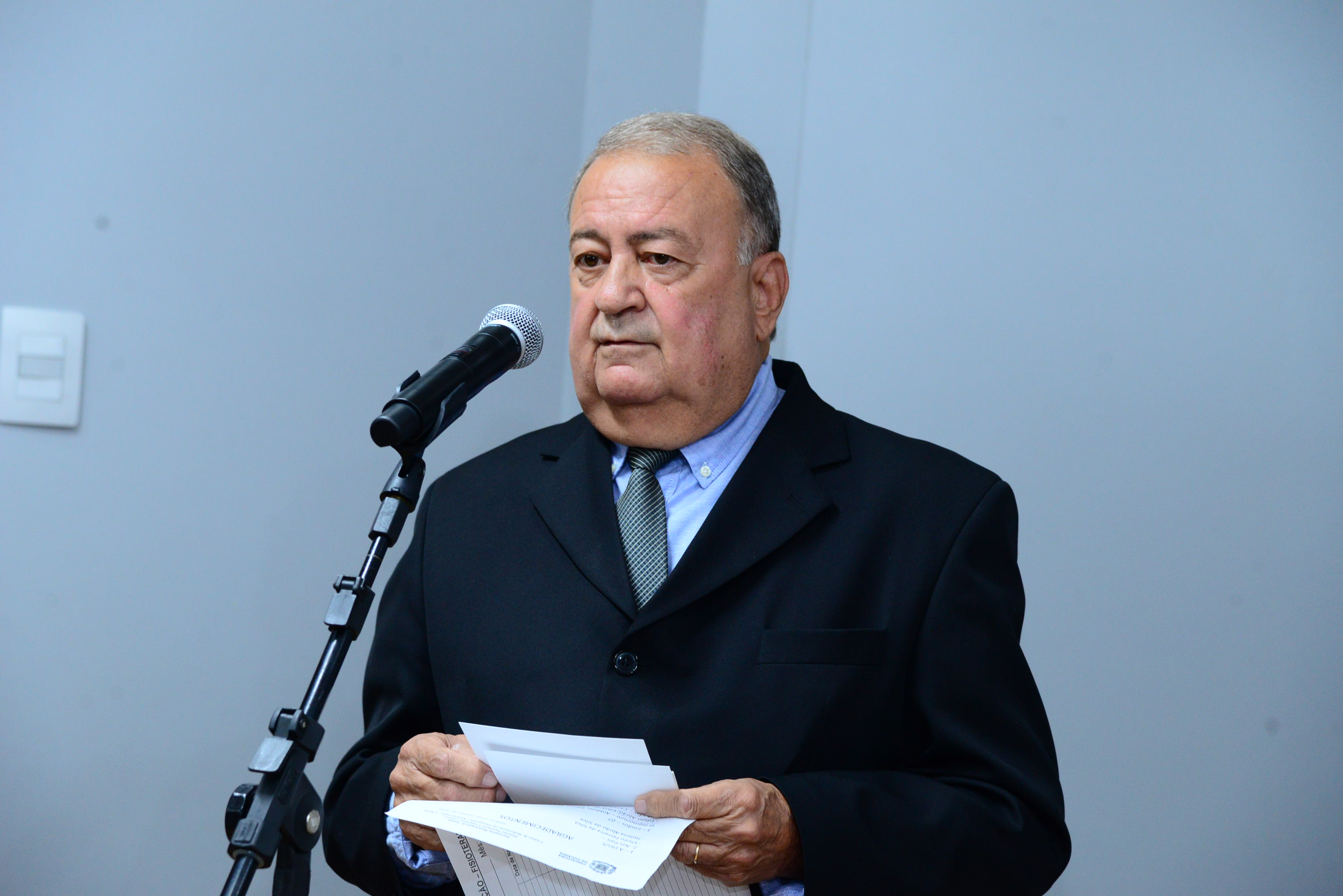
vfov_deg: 11.4
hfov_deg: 17.1
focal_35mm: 120
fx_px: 4478
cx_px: 672
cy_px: 448
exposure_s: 1/60
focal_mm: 120
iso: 2000
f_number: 5.6
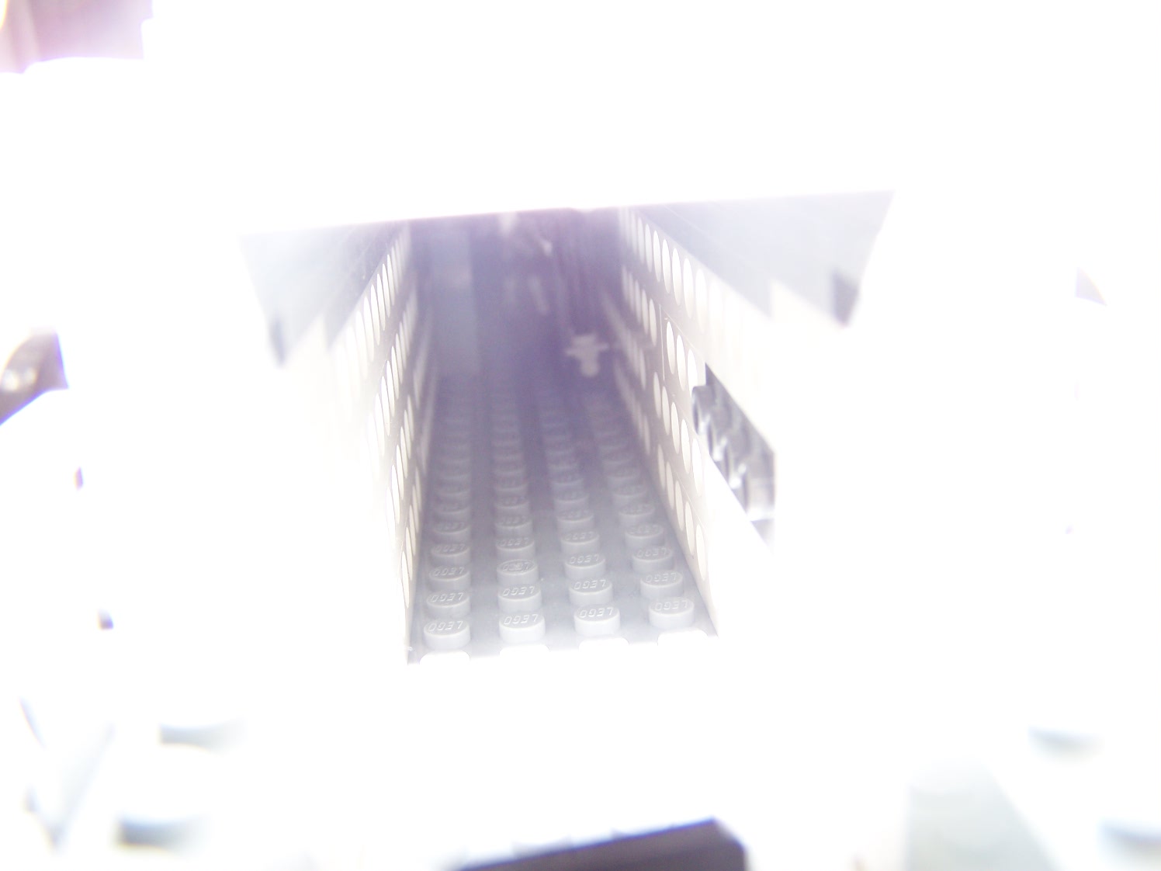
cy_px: 436
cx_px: 580
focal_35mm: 38
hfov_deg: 49.0
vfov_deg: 37.7
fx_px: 1274
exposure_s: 1/60
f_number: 2.8
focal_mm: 6.3
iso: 80
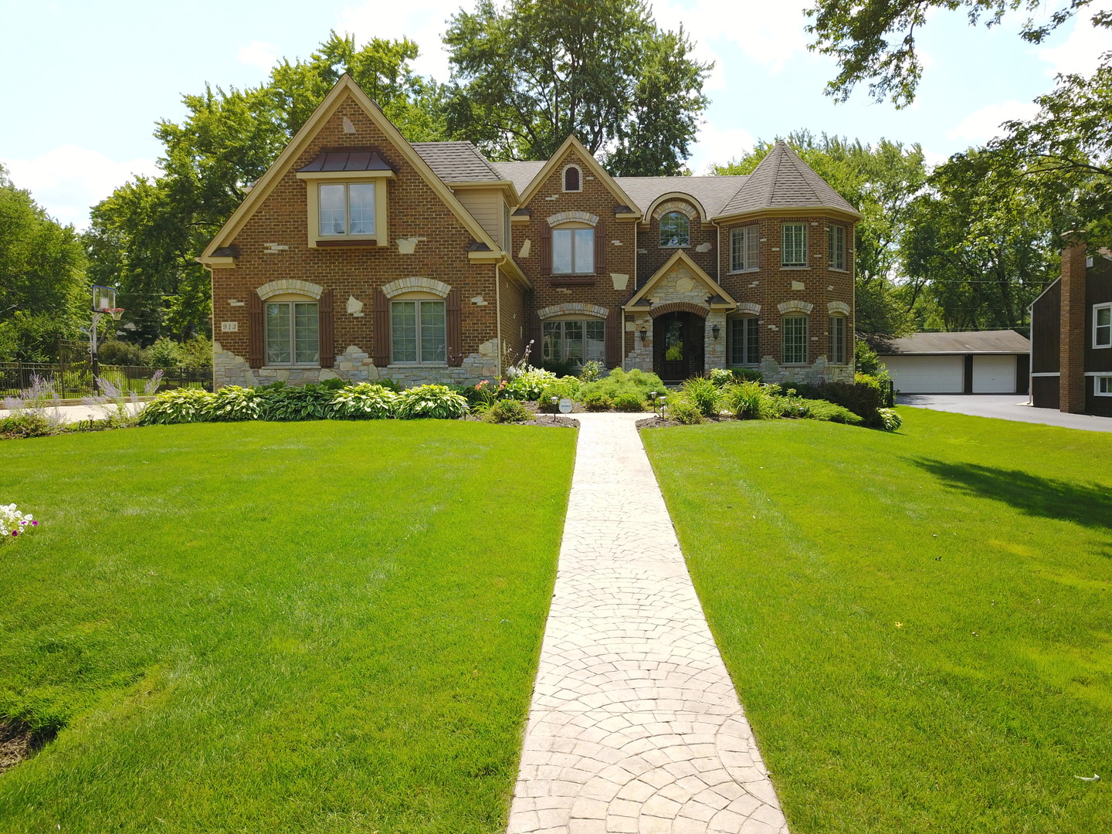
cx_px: 556
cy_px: 417
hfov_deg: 67.3
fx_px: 835
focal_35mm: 26
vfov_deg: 53.1
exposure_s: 1/687
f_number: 2.2
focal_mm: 4.73
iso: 100
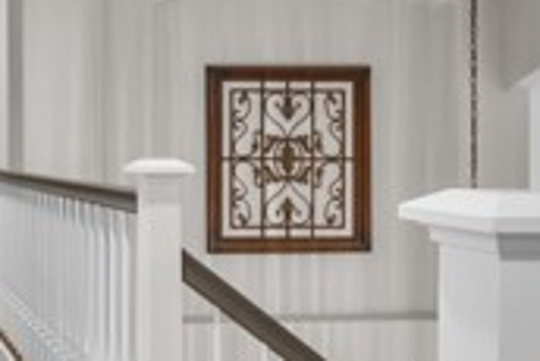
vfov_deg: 26.0
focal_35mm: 52
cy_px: 149
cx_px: -119
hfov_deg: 31.5
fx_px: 781
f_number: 9
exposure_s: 1/1.67
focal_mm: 14
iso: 100
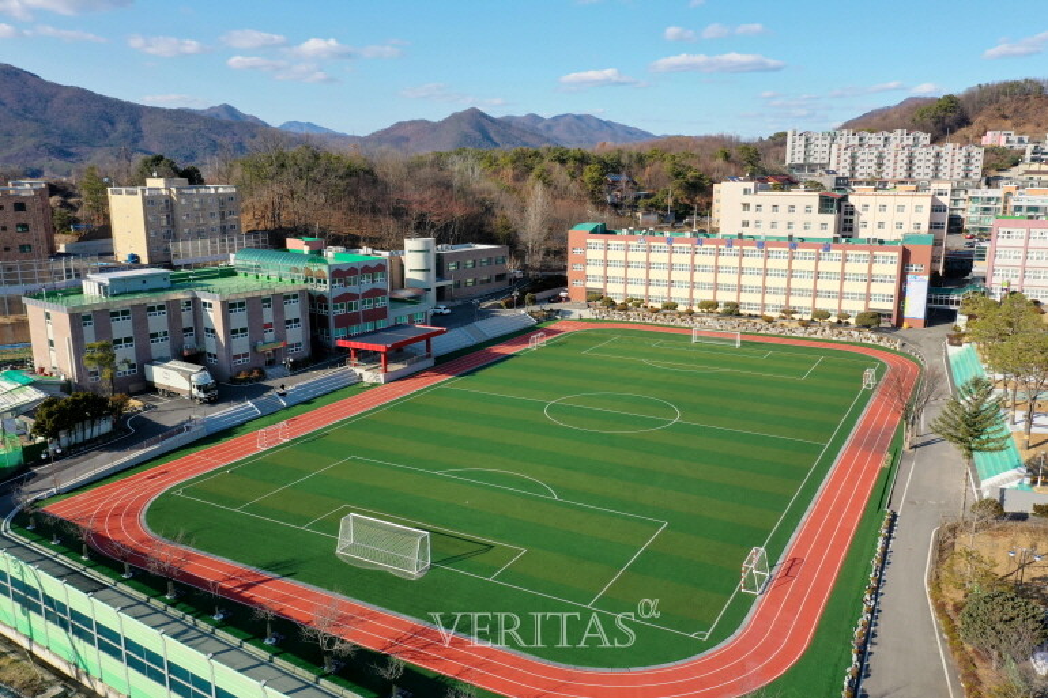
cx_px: 524
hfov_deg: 65.5
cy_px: 349
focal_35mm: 28
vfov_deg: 46.4
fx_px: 815
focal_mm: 10.26
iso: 100
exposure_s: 1/320
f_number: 5.6
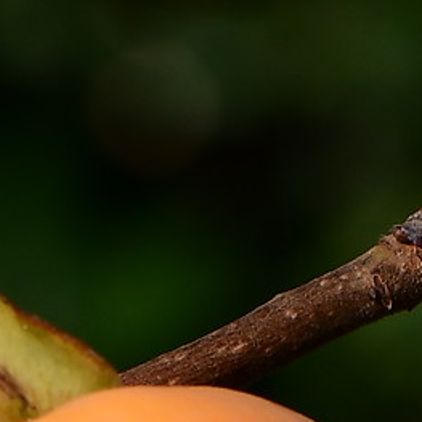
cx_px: 58
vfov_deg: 1.4
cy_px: 618
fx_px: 16825
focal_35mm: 1220
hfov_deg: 1.4
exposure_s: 1/2000
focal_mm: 105
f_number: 7.1
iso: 200
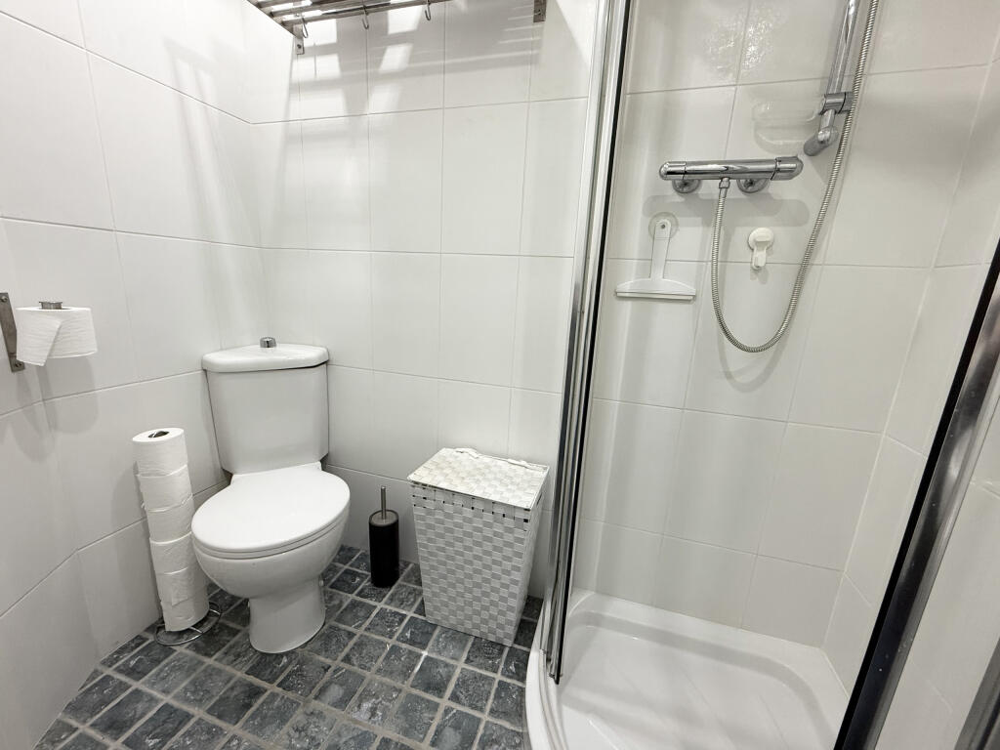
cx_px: 500
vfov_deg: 85.7
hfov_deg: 102.1
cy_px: 375
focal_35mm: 14
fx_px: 404
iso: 250
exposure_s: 1/100
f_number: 2.2
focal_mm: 2.22
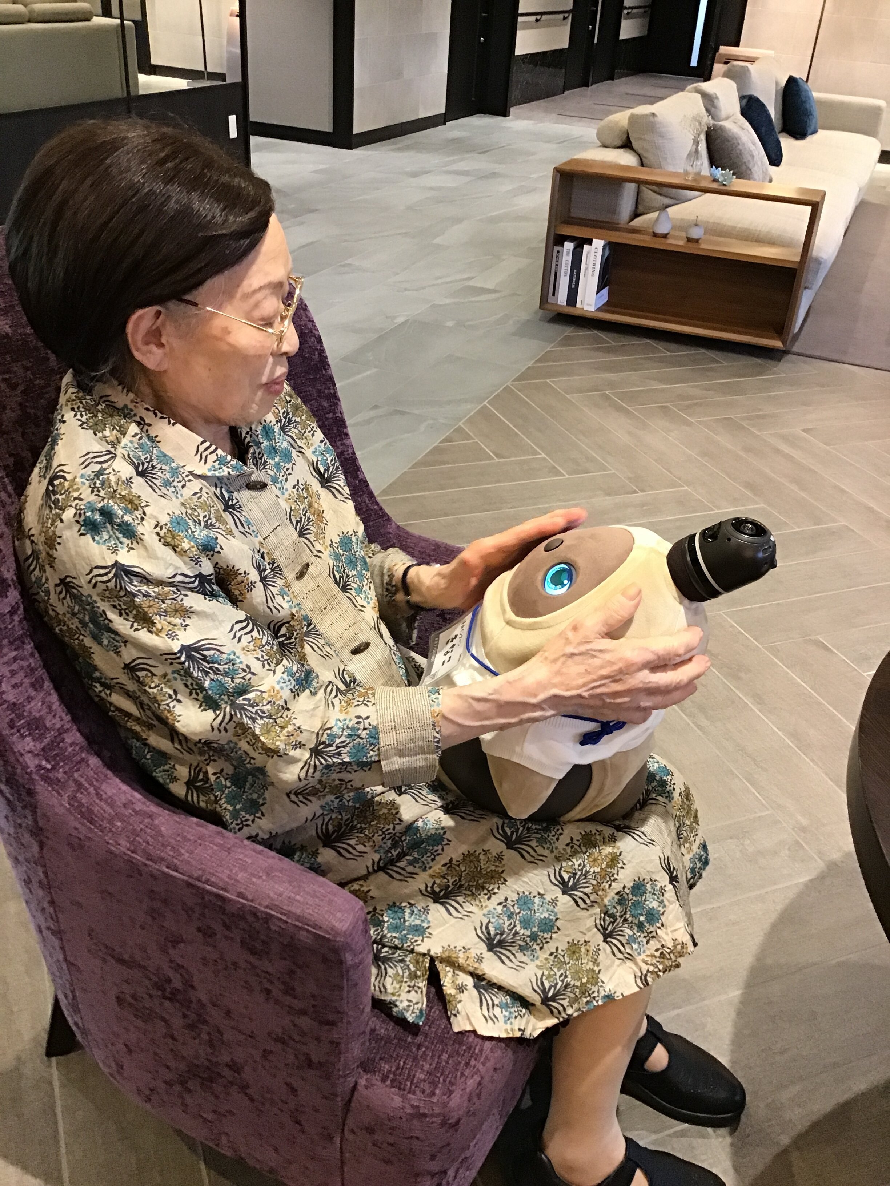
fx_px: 1063
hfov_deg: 45.4
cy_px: 593
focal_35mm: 31
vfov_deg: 58.4
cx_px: 445
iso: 160
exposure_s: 1/30
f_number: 2.4
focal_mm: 3.3
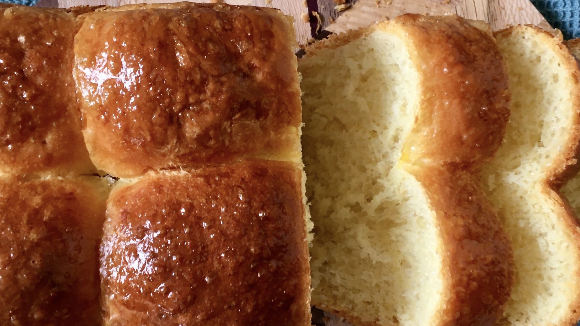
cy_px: 171
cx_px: 311
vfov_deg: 24.9
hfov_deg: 42.9
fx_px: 738
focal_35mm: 48
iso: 32
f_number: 2.2
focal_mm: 4.15
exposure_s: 1/30
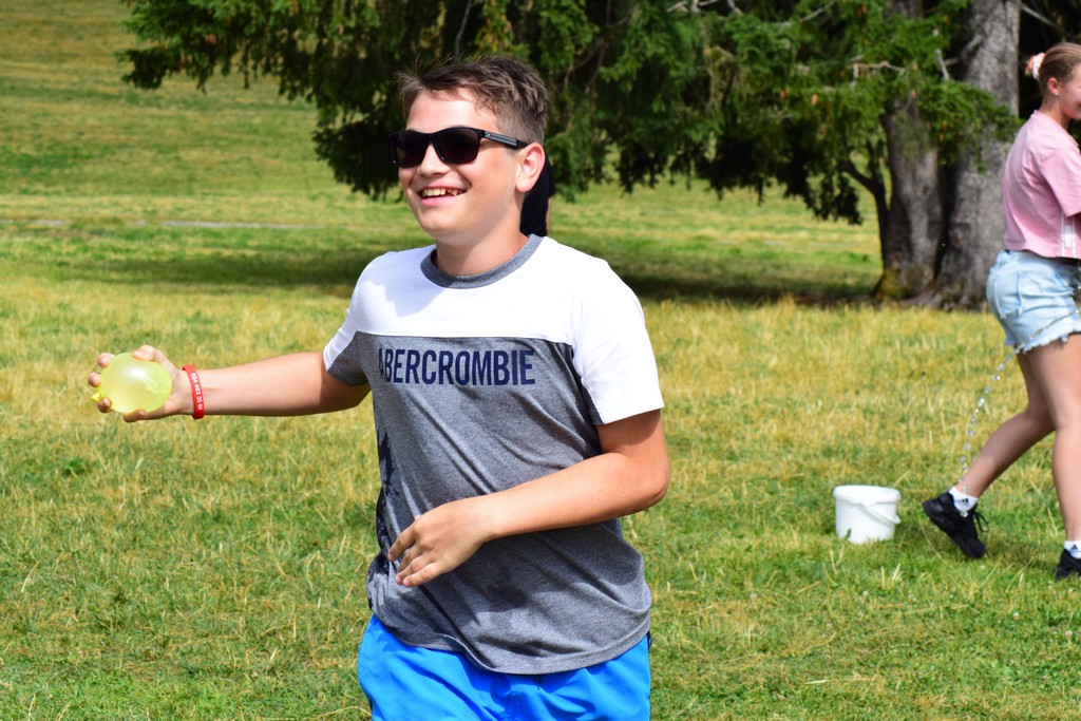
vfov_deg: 10.2
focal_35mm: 135
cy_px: 360
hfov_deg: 15.2
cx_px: 540
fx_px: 4054
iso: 800
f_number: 13
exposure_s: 1/1000
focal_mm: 90
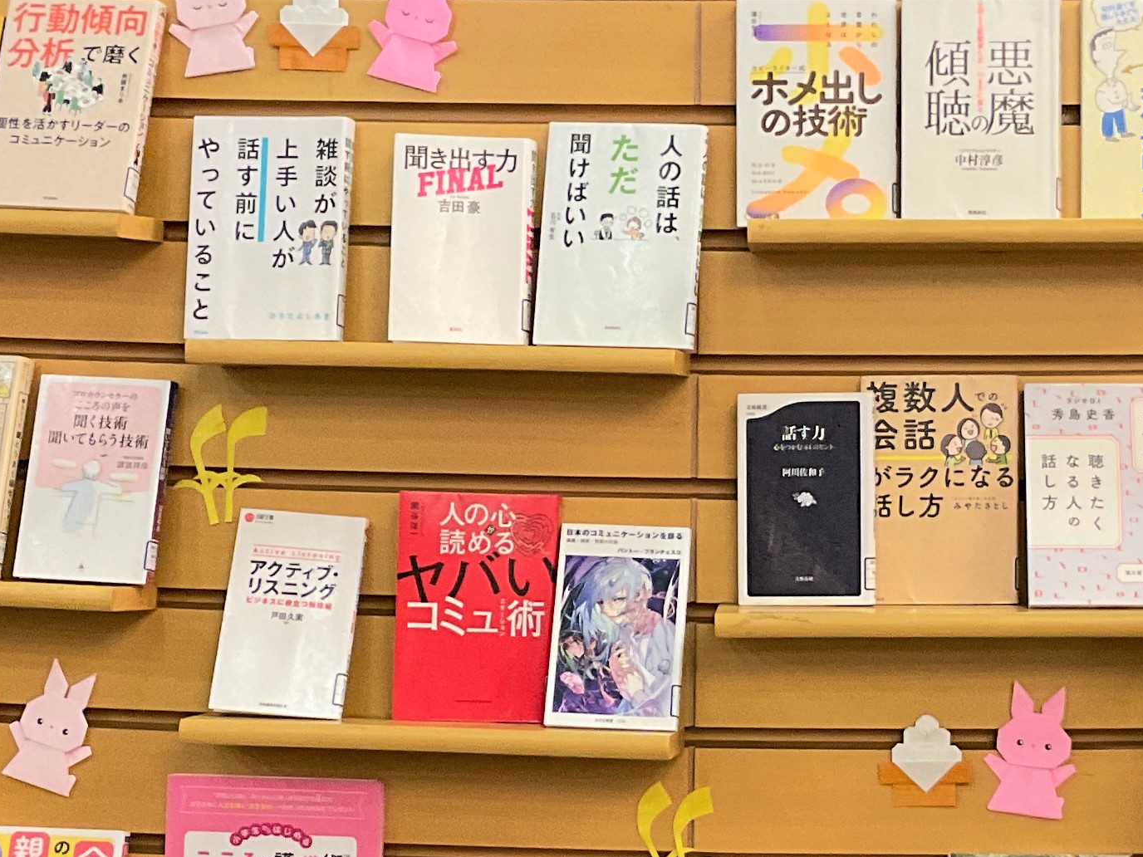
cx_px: 793
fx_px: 2807
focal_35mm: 85
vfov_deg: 17.3
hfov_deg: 22.9
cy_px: 523
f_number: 1.8
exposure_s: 1/60
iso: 160
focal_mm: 3
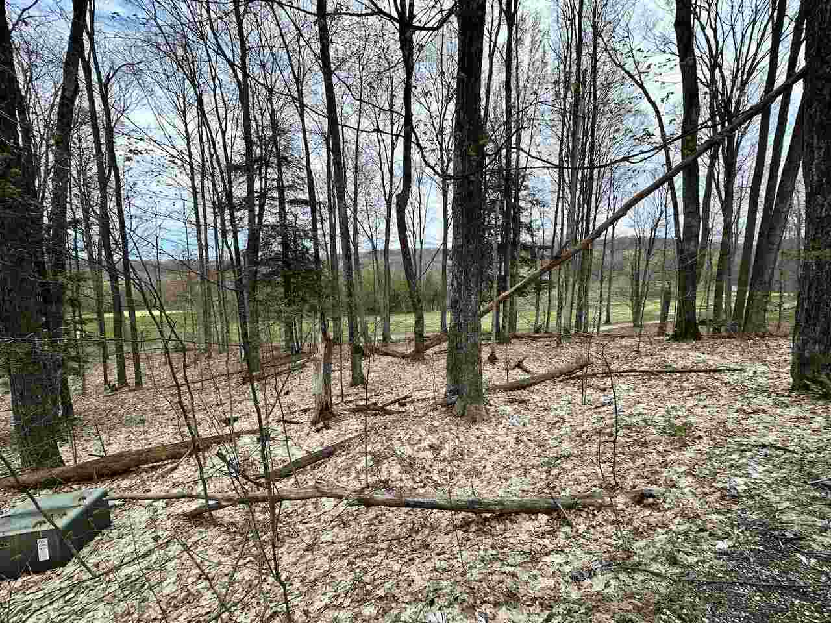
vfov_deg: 85.7
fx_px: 336
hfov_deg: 102.1
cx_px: 416
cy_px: 312
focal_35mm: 14
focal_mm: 2.22
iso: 40
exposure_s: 1/662
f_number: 2.2
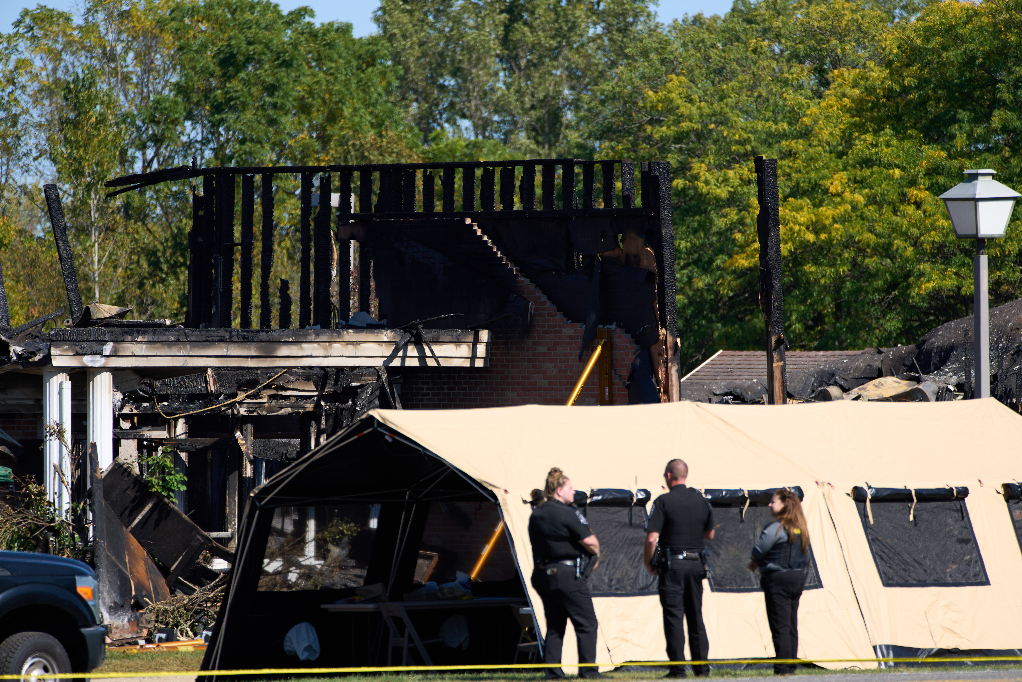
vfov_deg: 3.6
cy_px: 341
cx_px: 511
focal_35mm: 382
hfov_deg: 5.4
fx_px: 10844
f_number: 5.6
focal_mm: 382
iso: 125
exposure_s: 1/800
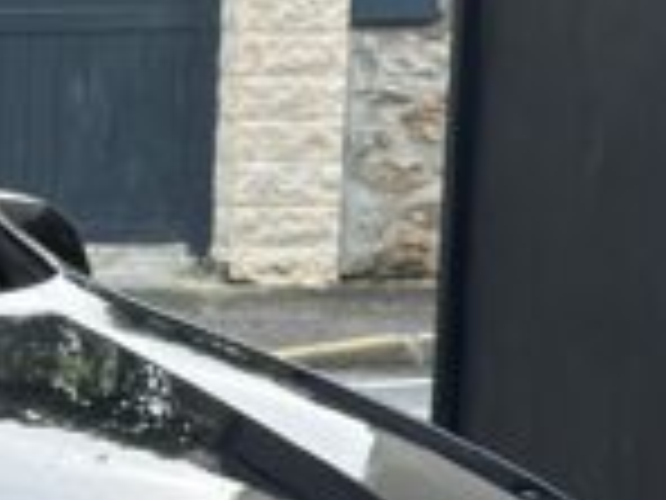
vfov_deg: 5.7
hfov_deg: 7.3
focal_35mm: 259
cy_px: 842
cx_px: -729
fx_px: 4983
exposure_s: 1/50
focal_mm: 6.86
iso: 160
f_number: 1.78
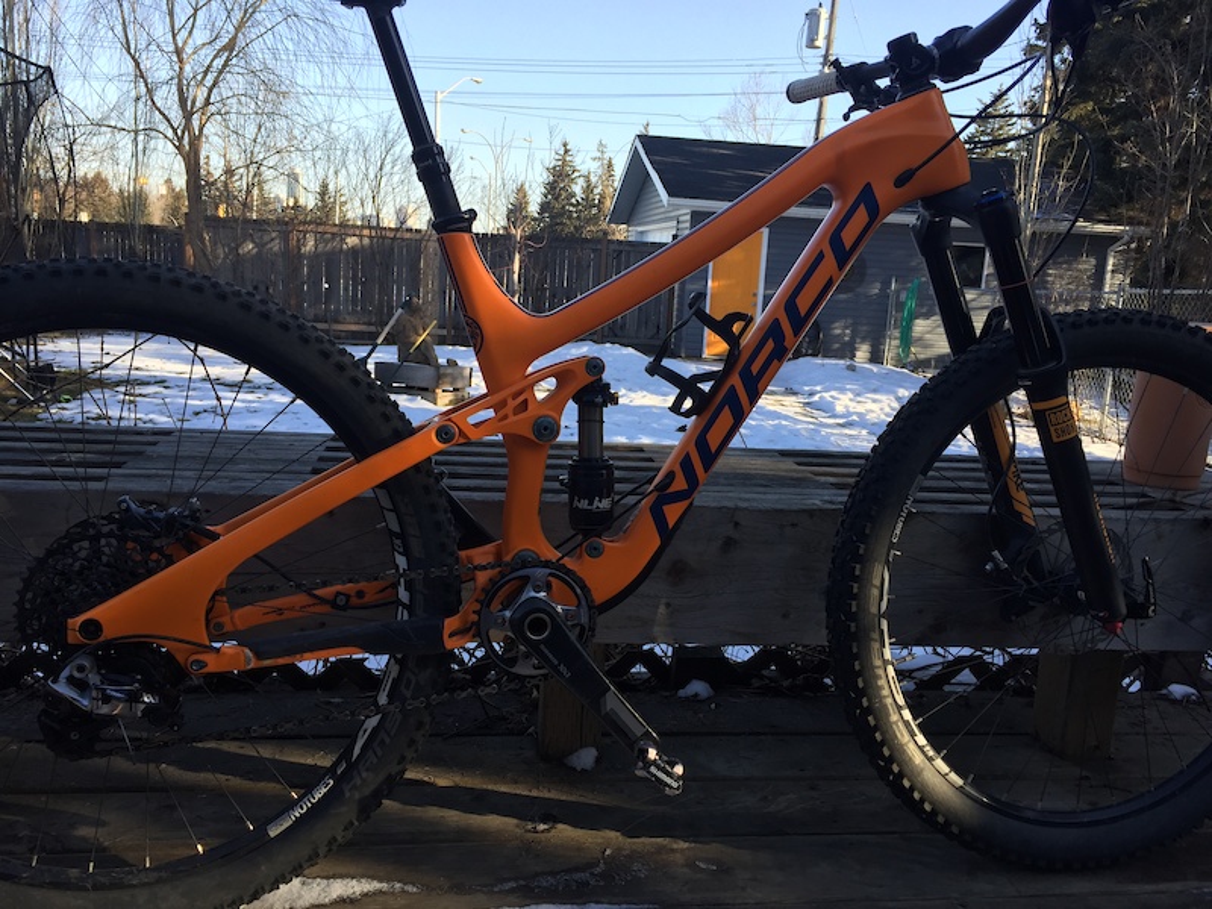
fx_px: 1015
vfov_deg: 48.2
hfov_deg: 61.7
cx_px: 606
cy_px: 454
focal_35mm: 29
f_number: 2.2
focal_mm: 4.15
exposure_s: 1/488
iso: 32
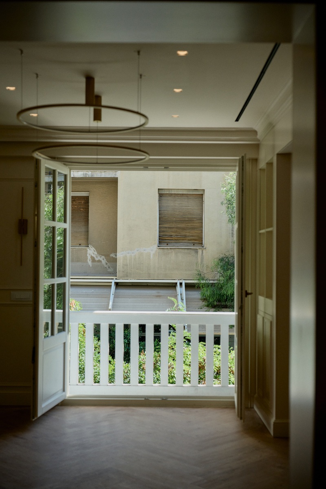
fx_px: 679
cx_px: 163
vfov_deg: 39.6
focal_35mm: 50
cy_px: 244
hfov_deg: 27.0
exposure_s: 1/2000
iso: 640
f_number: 2.8
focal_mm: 50
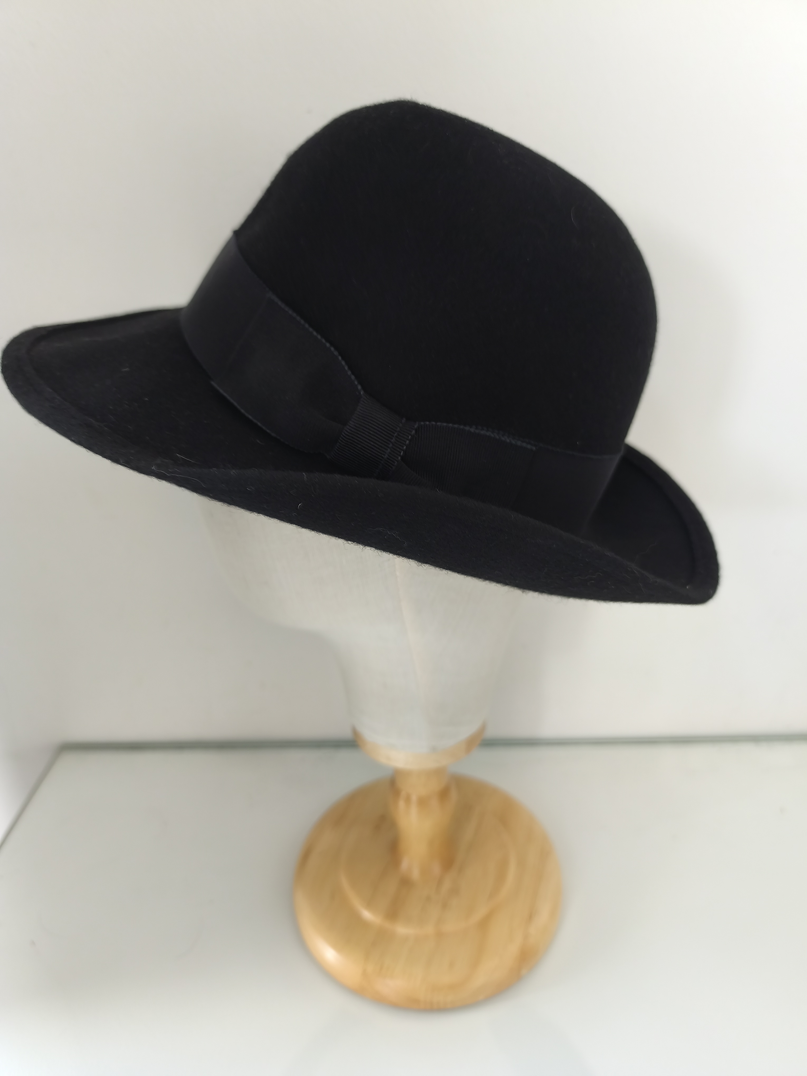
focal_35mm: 23
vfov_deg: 73.9
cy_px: 538
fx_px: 715
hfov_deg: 58.9
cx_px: 404
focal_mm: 6.14
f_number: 1.65
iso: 200
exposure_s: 1/25
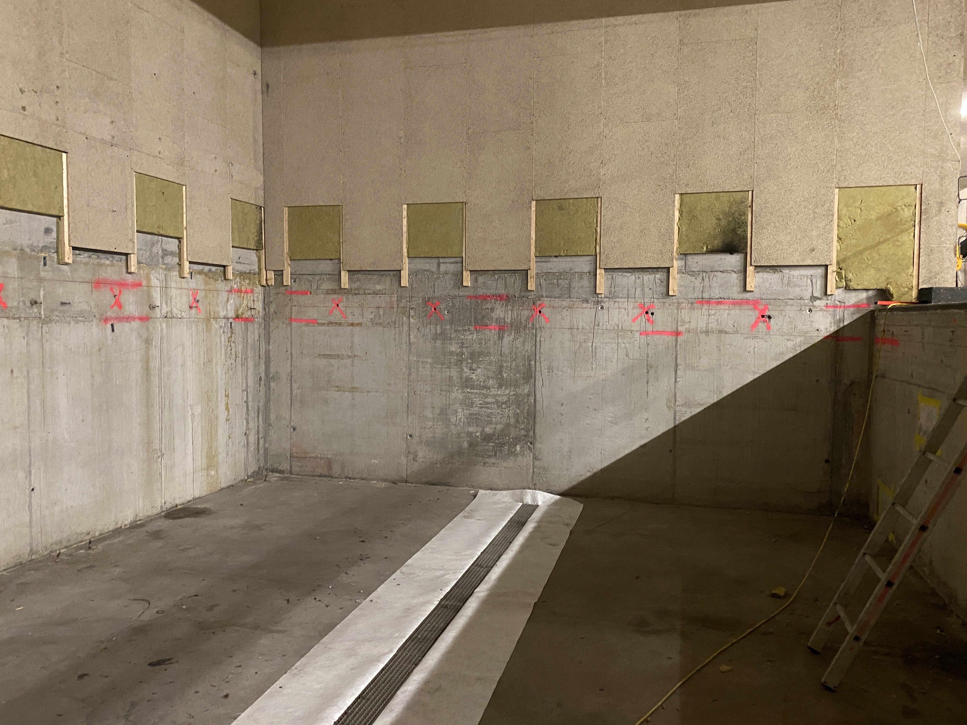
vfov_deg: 53.1
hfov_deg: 67.3
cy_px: 362
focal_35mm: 26
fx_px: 726
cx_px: 484
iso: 640
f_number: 1.8
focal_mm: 4.25
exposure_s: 1/25
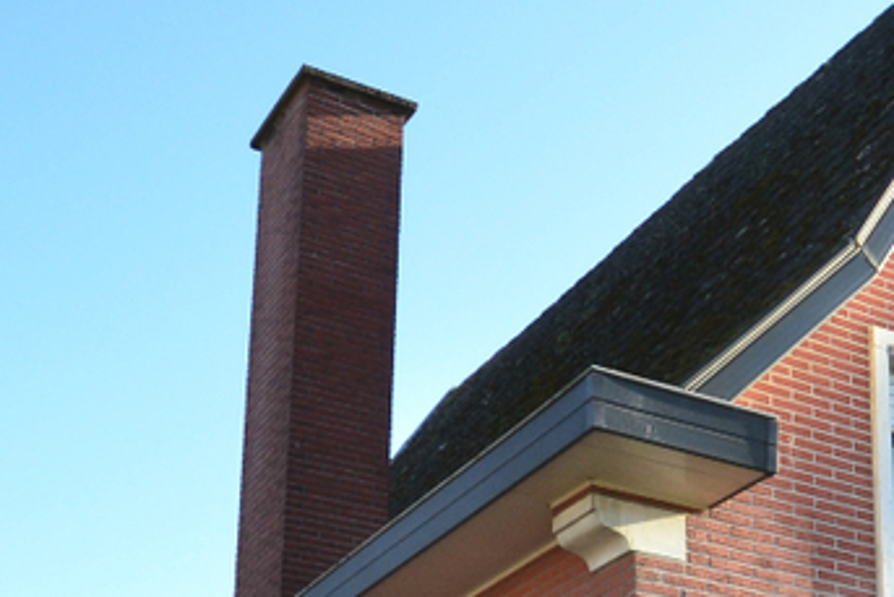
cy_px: 693
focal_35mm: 65
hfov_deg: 30.3
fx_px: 1614
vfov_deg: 19.8
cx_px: 709
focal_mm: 11
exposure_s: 1/200
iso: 400
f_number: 10
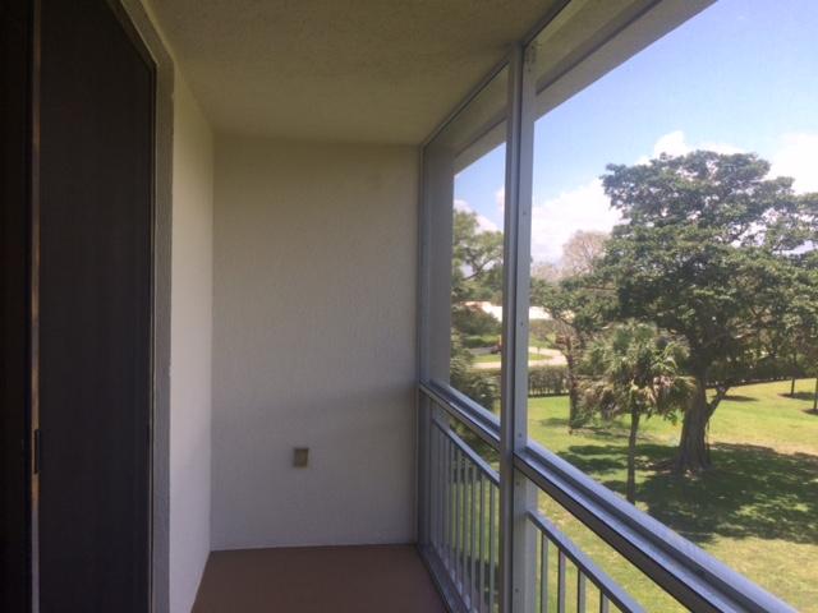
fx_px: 685
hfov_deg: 61.7
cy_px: 306
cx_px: 409
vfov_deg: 48.2
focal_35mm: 29
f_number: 2.2
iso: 32
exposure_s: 1/451
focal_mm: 4.15
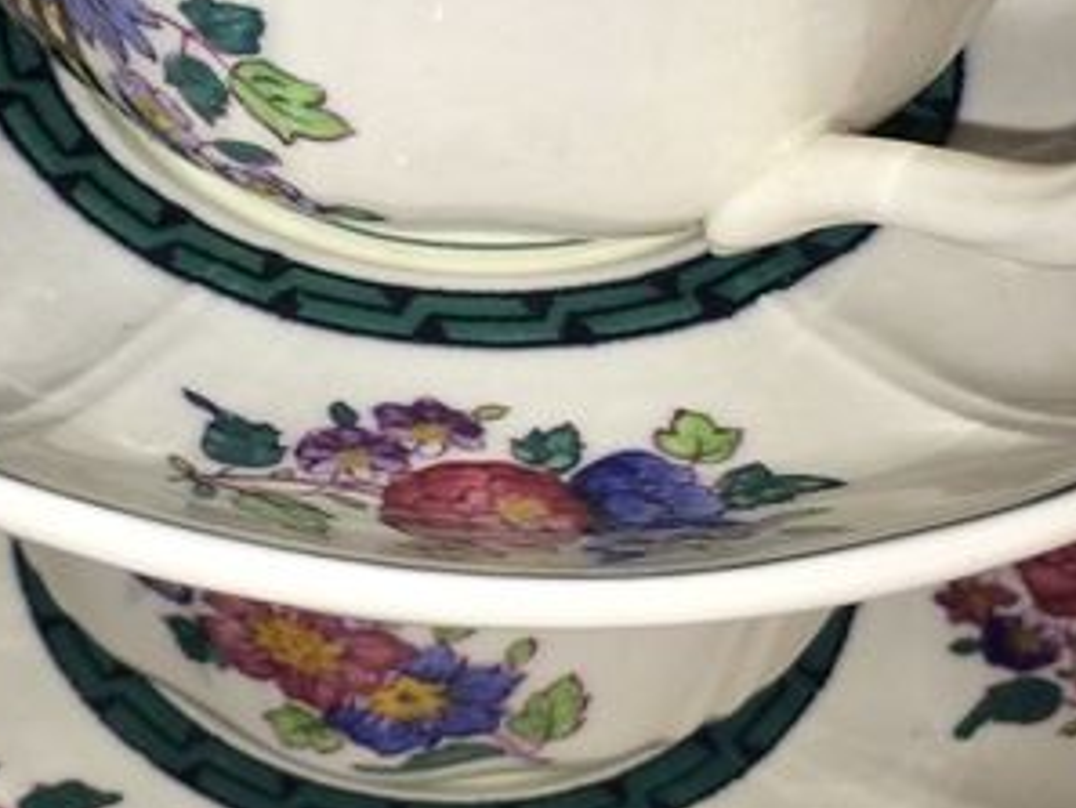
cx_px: 304
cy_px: 205
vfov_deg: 16.2
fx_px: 2830
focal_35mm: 91
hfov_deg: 21.4
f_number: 2.2
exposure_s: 1/193
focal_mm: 4.12
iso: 32
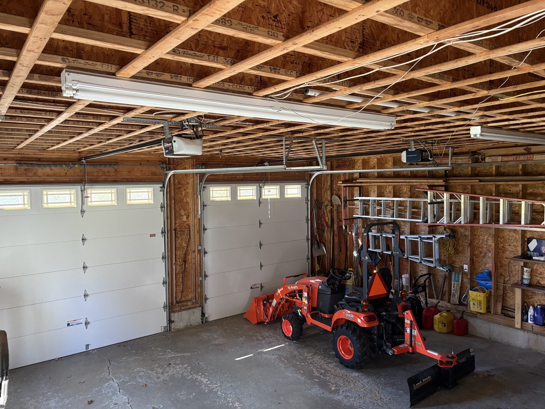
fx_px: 409
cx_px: 272
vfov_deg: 53.1
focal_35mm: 26
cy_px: 204
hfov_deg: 67.3
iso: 250
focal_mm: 5.96
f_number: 1.6
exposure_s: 1/60
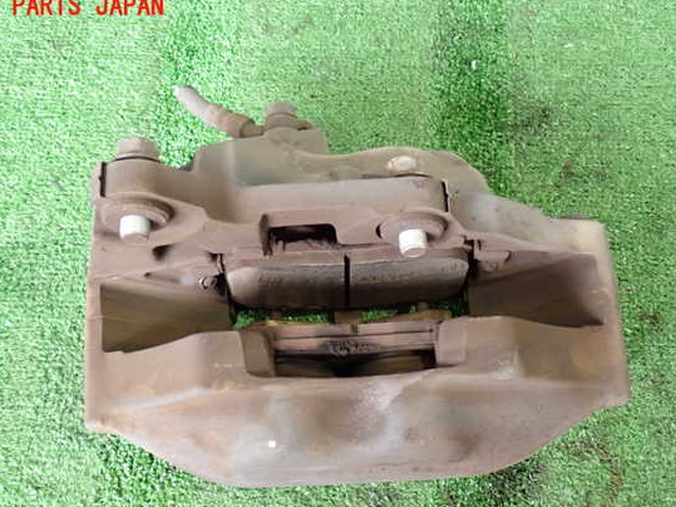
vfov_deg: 29.7
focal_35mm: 49
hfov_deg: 38.9
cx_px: 312
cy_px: 274
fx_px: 957
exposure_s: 1/40
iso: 800
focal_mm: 7.84
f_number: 2.9
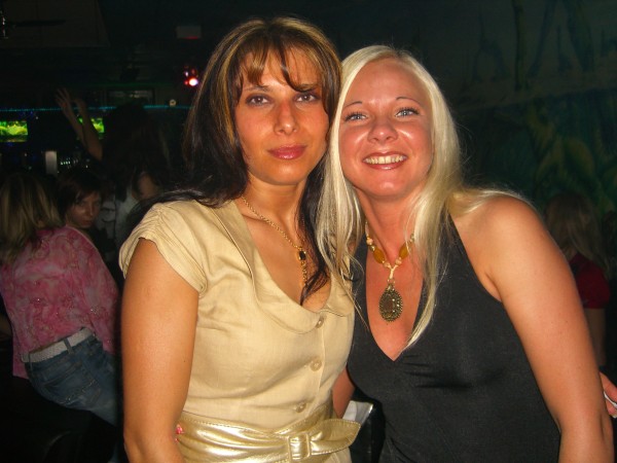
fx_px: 677
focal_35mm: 38
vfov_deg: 37.7
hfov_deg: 49.0
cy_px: 232
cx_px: 308
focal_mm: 7.9
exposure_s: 1/60
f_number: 2.8
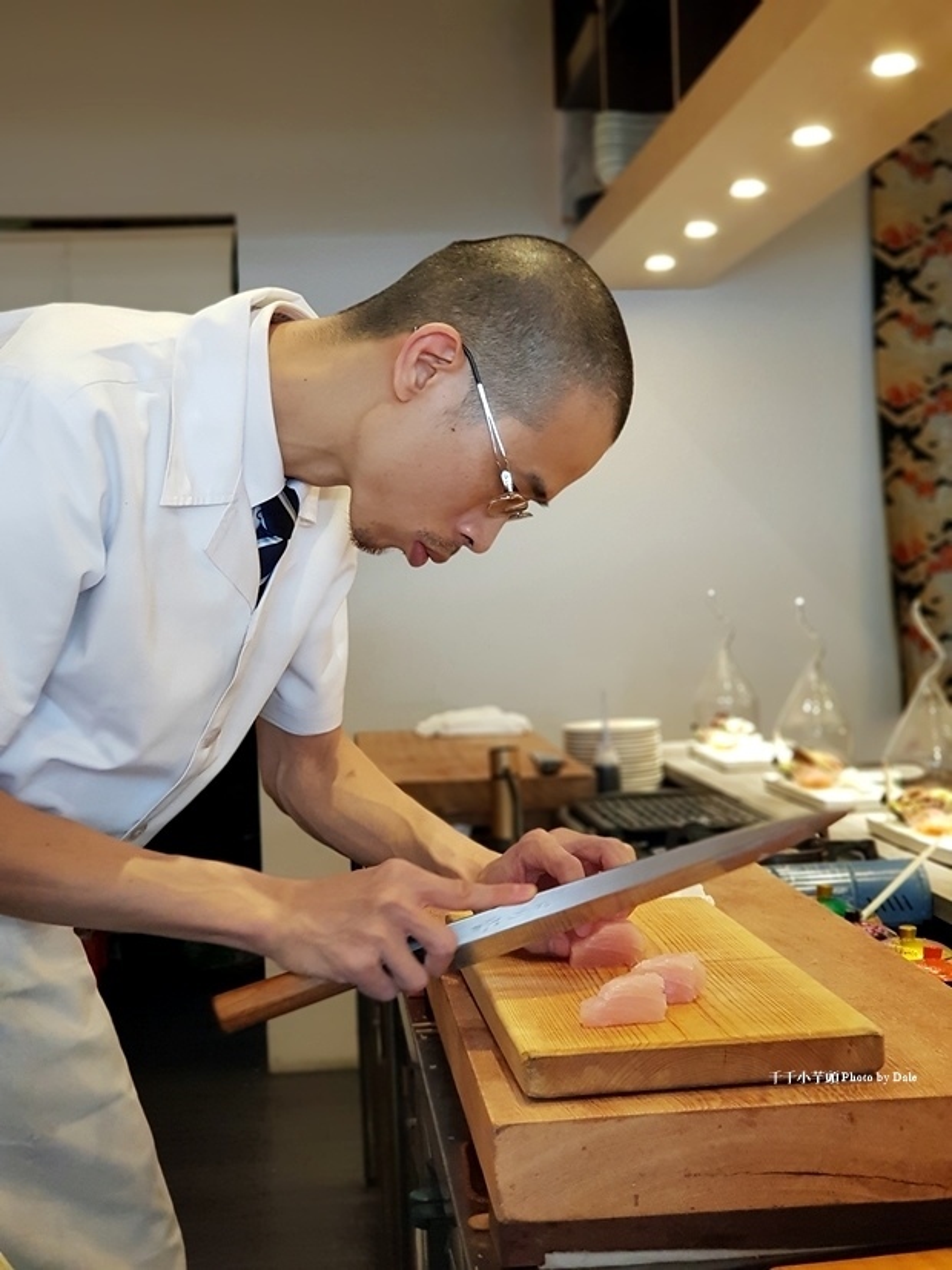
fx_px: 1907
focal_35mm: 52
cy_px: 635
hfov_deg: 28.0
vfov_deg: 36.8
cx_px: 476
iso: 200
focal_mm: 6
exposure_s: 1/30
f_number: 2.4
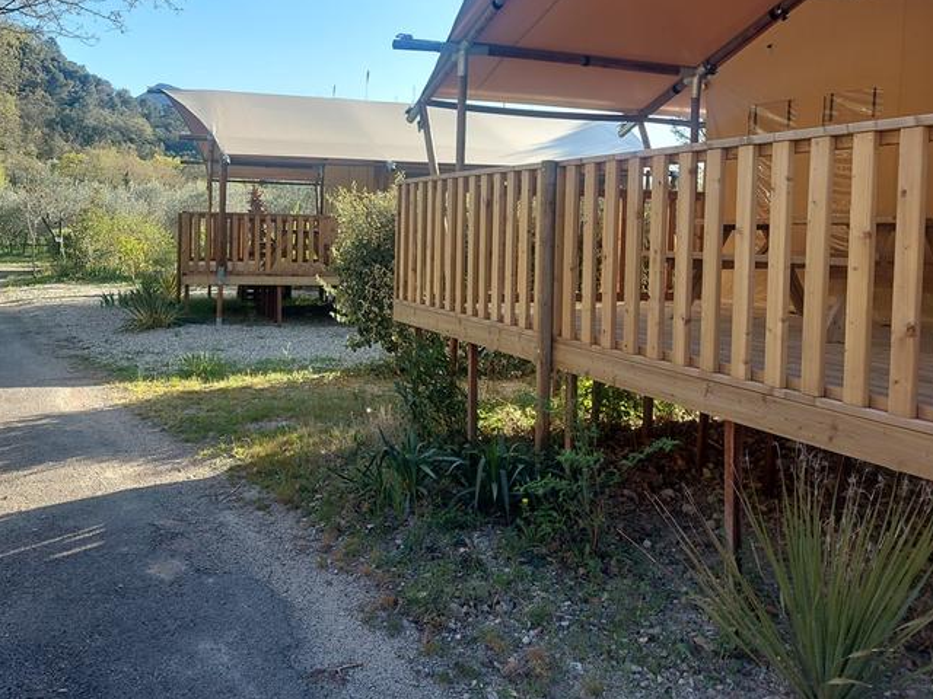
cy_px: 265
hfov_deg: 59.7
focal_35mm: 30
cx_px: 394
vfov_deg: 46.4
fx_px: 809
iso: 32
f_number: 1.8
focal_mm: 5.23
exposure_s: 1/224
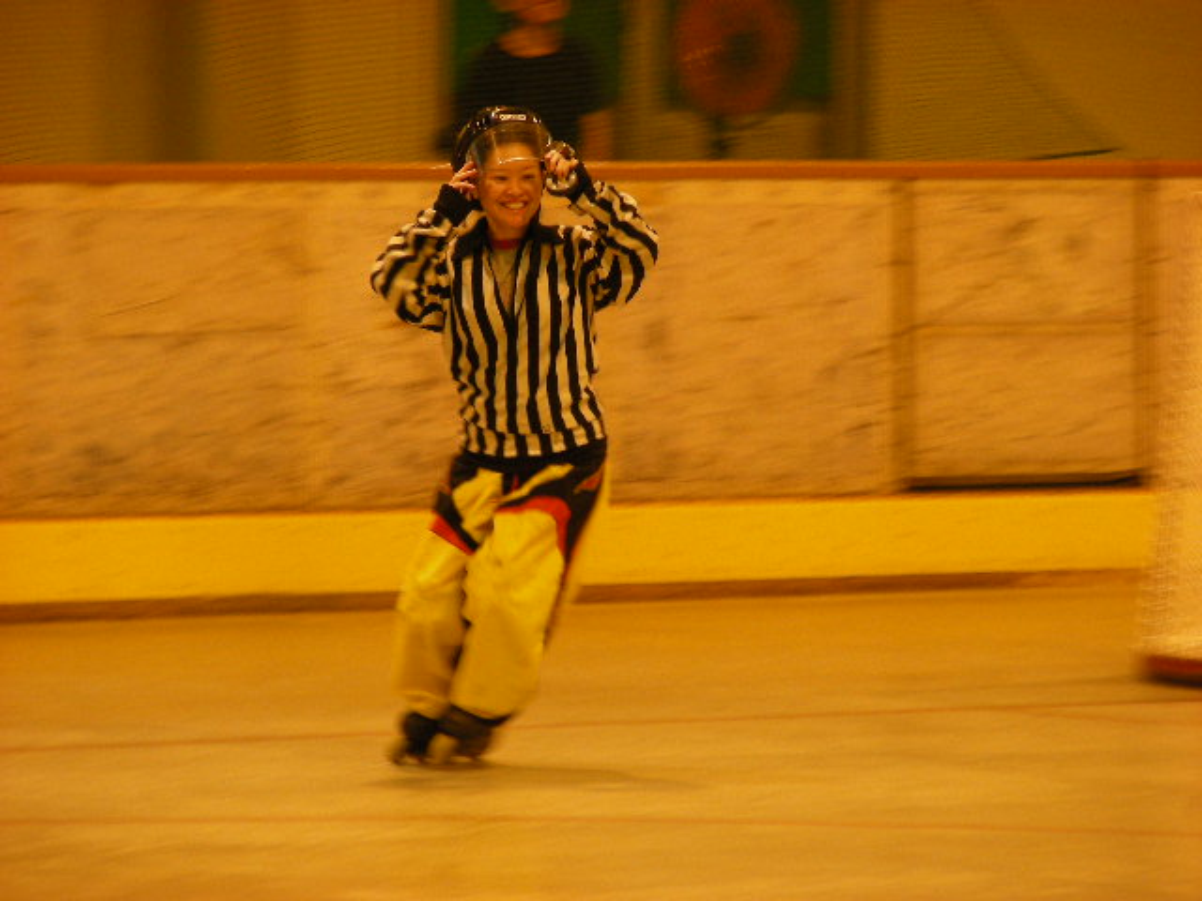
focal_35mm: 269
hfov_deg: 7.4
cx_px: 601
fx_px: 9341
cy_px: 450
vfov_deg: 5.5
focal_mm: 44.8
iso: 200
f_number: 3.5
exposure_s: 1/24.7
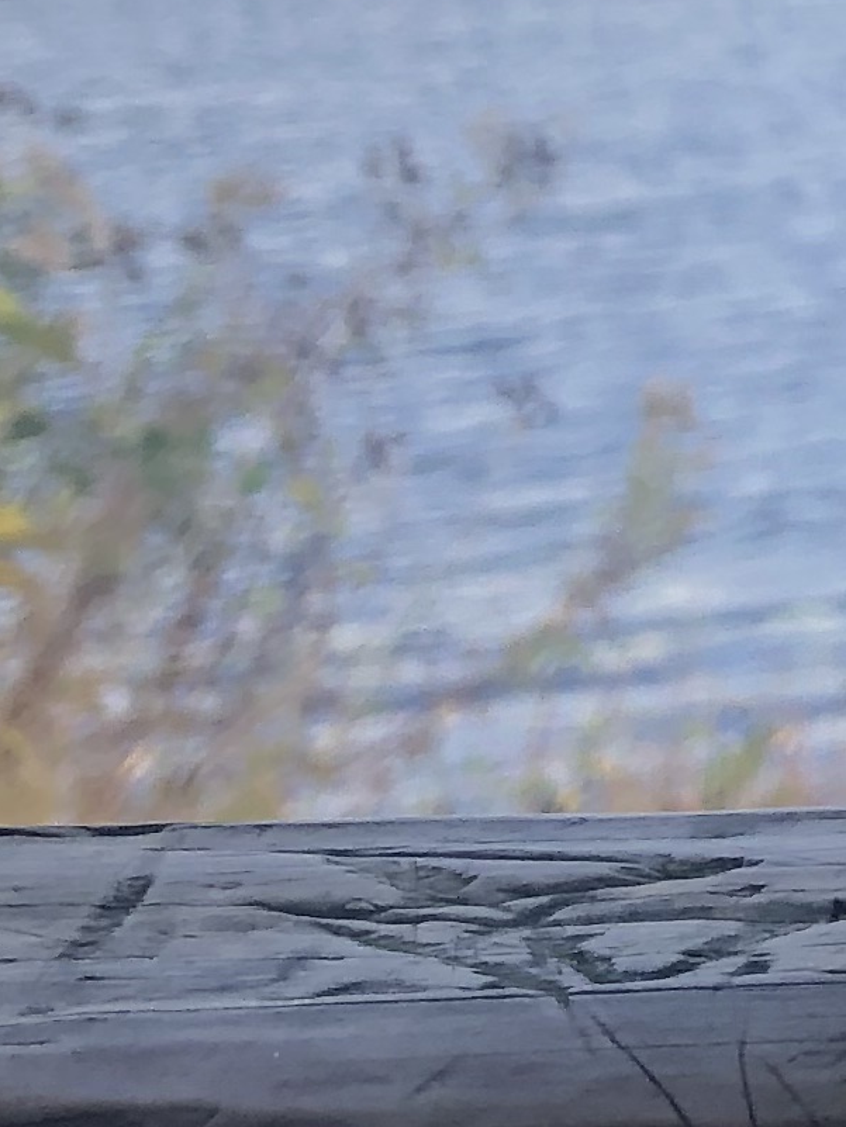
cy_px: -404
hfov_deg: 9.5
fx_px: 4593
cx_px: 1962
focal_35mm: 141
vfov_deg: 13.4
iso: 20
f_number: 1.8
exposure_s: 1/738
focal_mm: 3.99
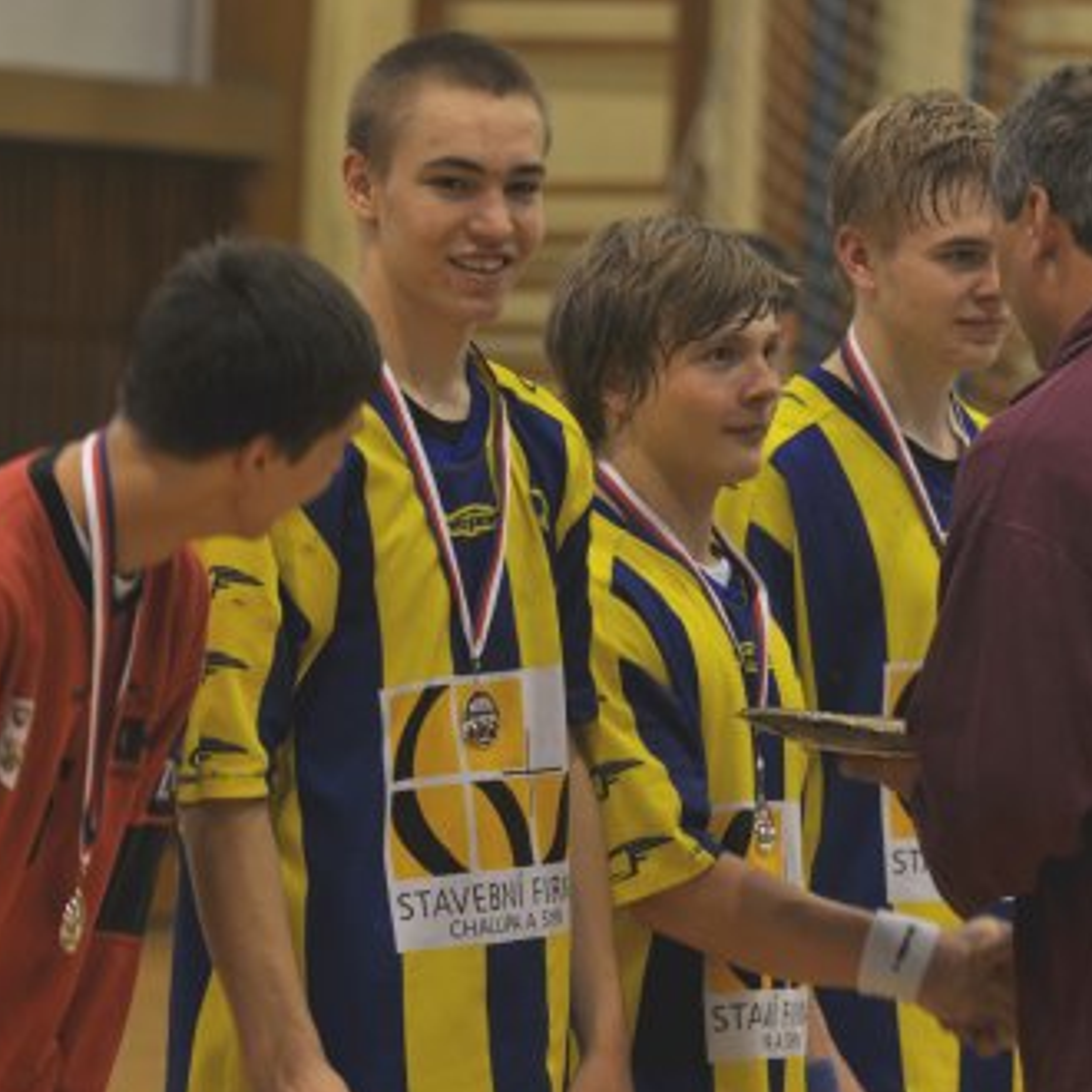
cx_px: 751
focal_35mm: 223
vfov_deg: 7.9
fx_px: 7948
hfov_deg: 7.9
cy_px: 601
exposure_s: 1/60
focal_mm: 105
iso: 200
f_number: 4
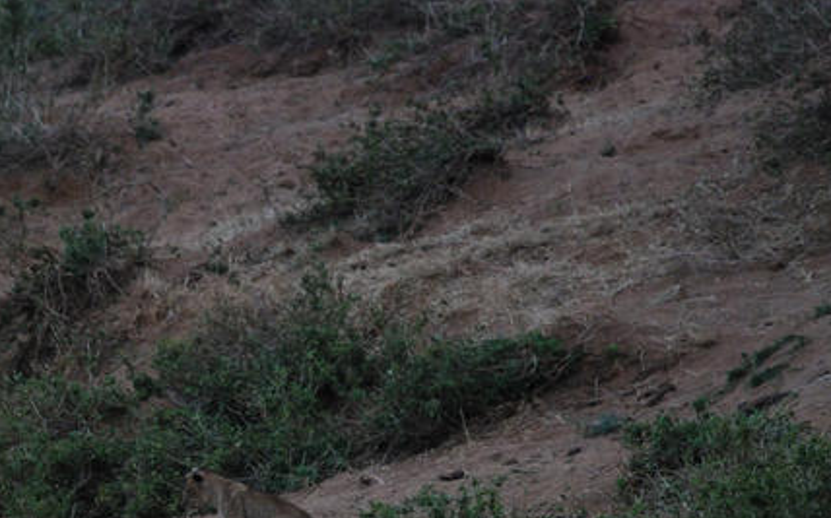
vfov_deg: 1.3
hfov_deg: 2.1
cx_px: 194
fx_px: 22681
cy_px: 452
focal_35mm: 1002
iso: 1600
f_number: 5.6
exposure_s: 1/400
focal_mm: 400
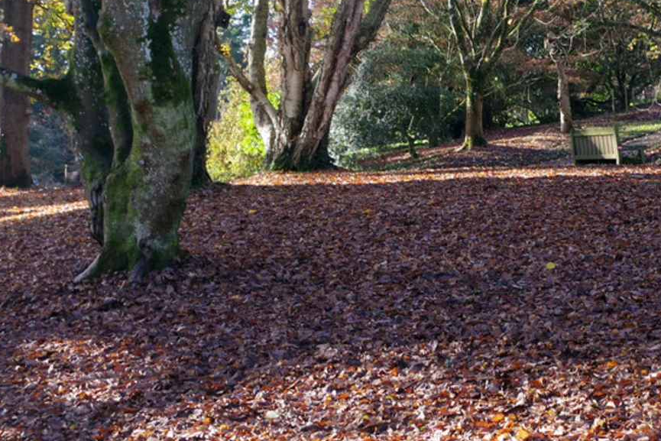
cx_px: 515
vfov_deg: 18.6
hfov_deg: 27.2
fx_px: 1340
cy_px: 157
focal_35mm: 73
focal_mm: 26.25
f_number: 8
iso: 400
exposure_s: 1/60
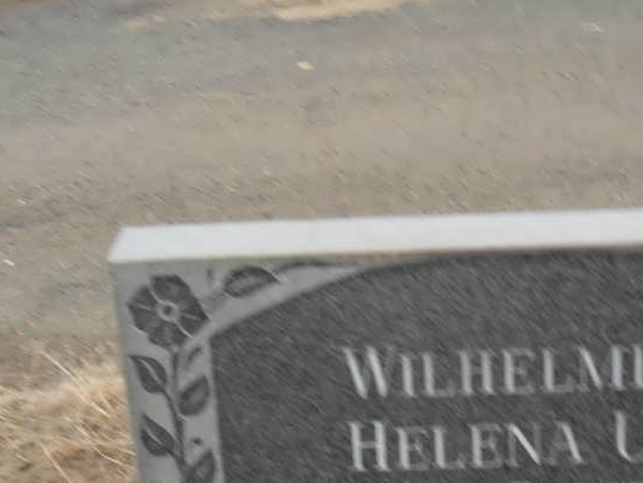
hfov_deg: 19.9
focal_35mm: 97
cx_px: 572
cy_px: 472
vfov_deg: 15.0
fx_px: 1802
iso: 100
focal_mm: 7.8
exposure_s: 1/45
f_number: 4.5
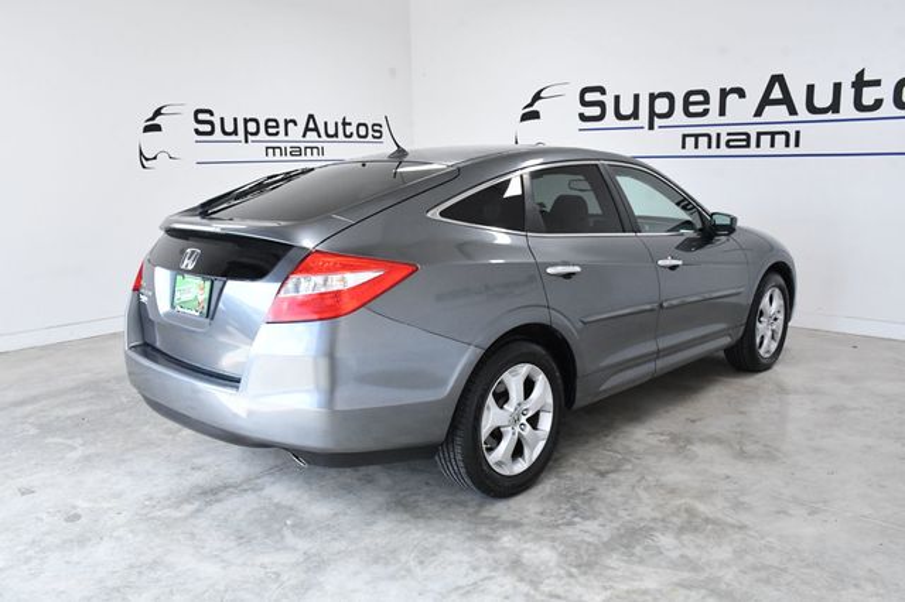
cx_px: 452
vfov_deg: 43.6
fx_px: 754
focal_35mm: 30
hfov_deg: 62.0
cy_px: 301
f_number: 10
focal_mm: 20
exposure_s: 1/400
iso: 2500
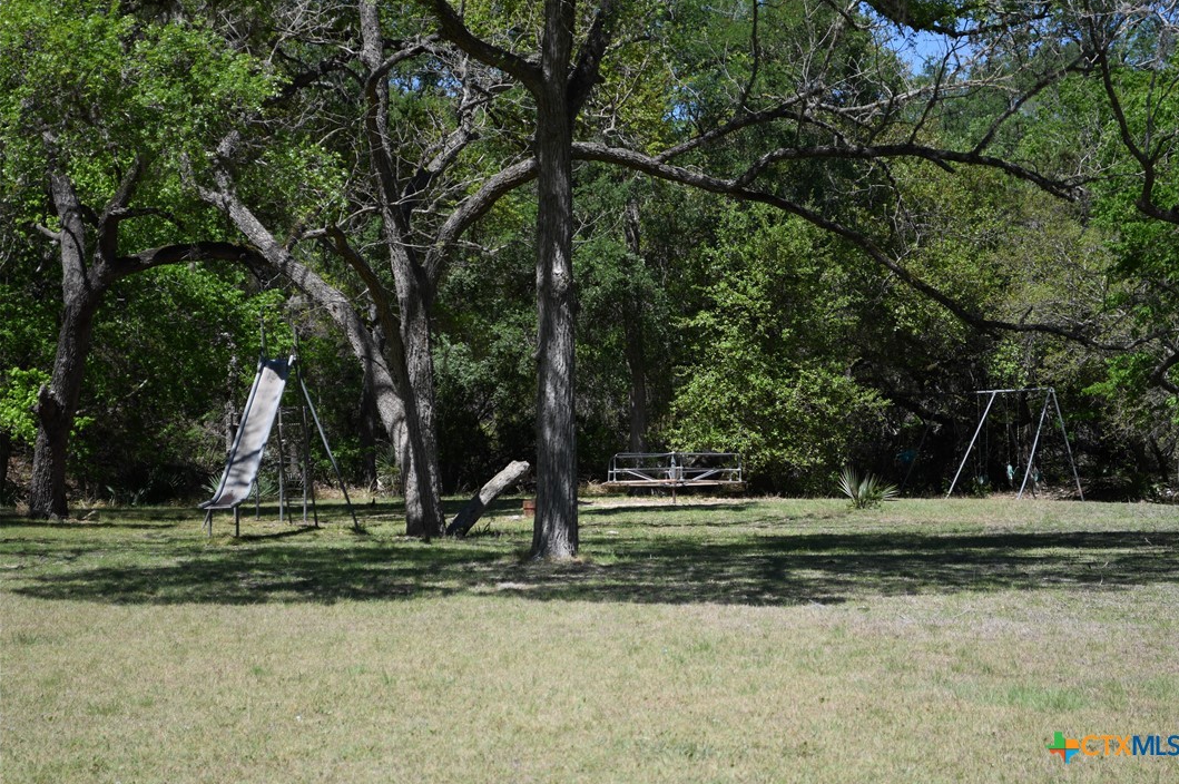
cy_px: 384
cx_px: 603
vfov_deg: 17.0
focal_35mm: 80
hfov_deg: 25.4
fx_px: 2618
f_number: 5.6
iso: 64
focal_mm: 52
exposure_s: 1/250
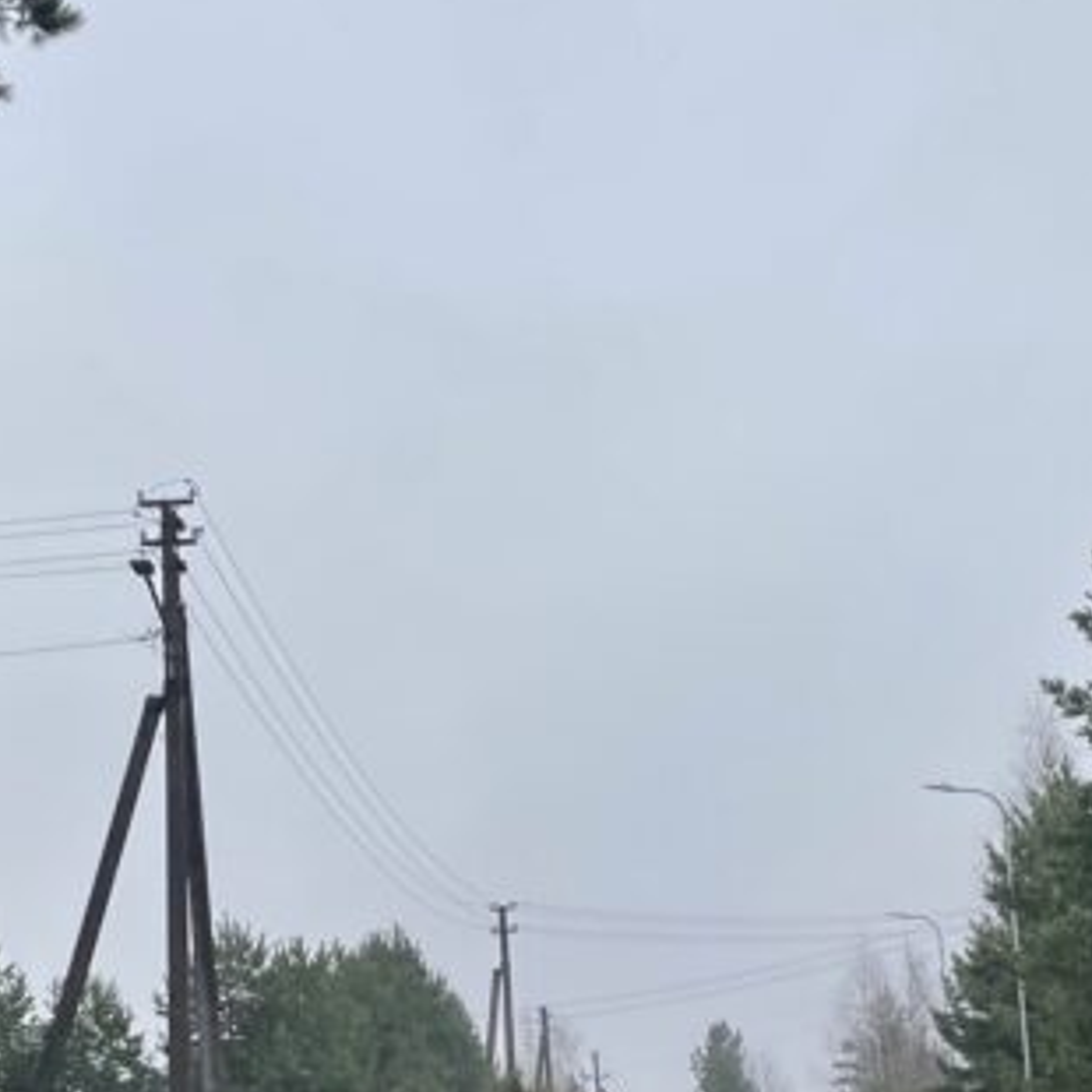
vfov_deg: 22.7
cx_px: 321
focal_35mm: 76
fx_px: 2712
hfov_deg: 22.6
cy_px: 736
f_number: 1.6
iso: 32
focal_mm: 4.2
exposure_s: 1/754
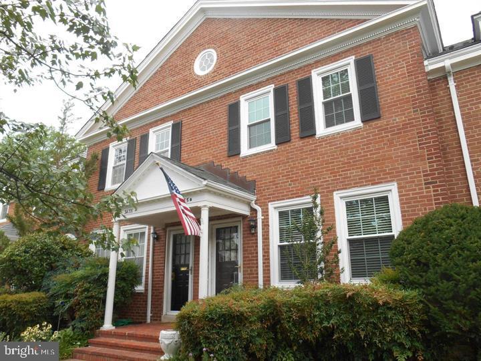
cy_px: 180
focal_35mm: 26
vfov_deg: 53.1
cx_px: 240
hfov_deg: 67.3
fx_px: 361
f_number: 3.4
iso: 80
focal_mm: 4.7
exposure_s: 1/100
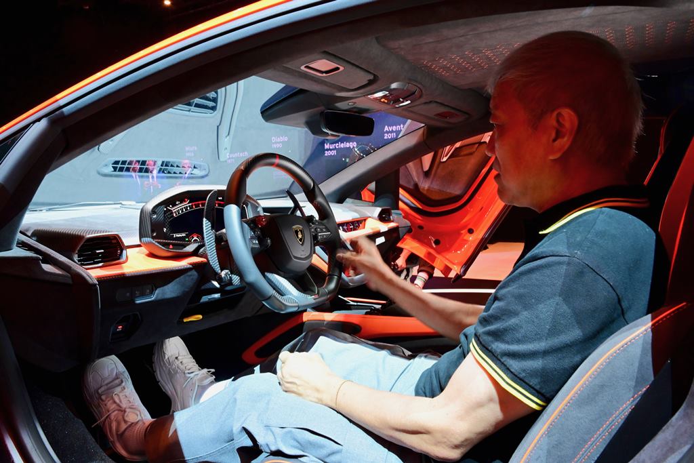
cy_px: 232
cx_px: 347
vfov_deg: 53.1
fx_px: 463
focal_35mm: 24
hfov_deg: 73.7
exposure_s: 1/13
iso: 1600
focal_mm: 24
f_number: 11
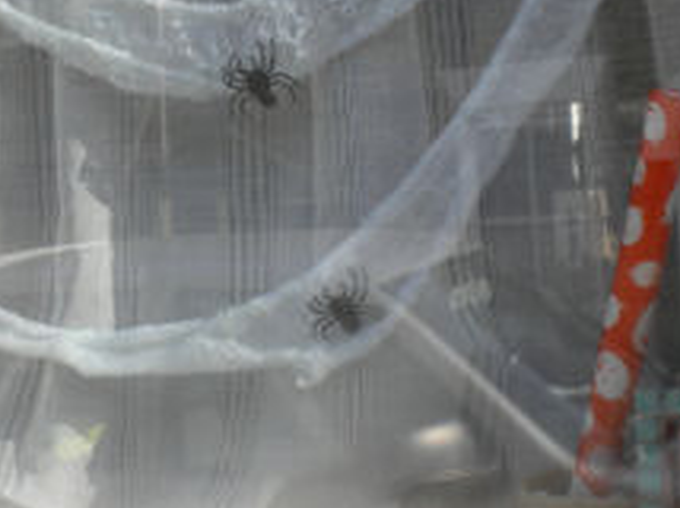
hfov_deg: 29.0
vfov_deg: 21.8
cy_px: 170
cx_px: 283
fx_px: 1315
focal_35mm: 67
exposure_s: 1/290
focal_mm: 6.3
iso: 80
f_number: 4.6
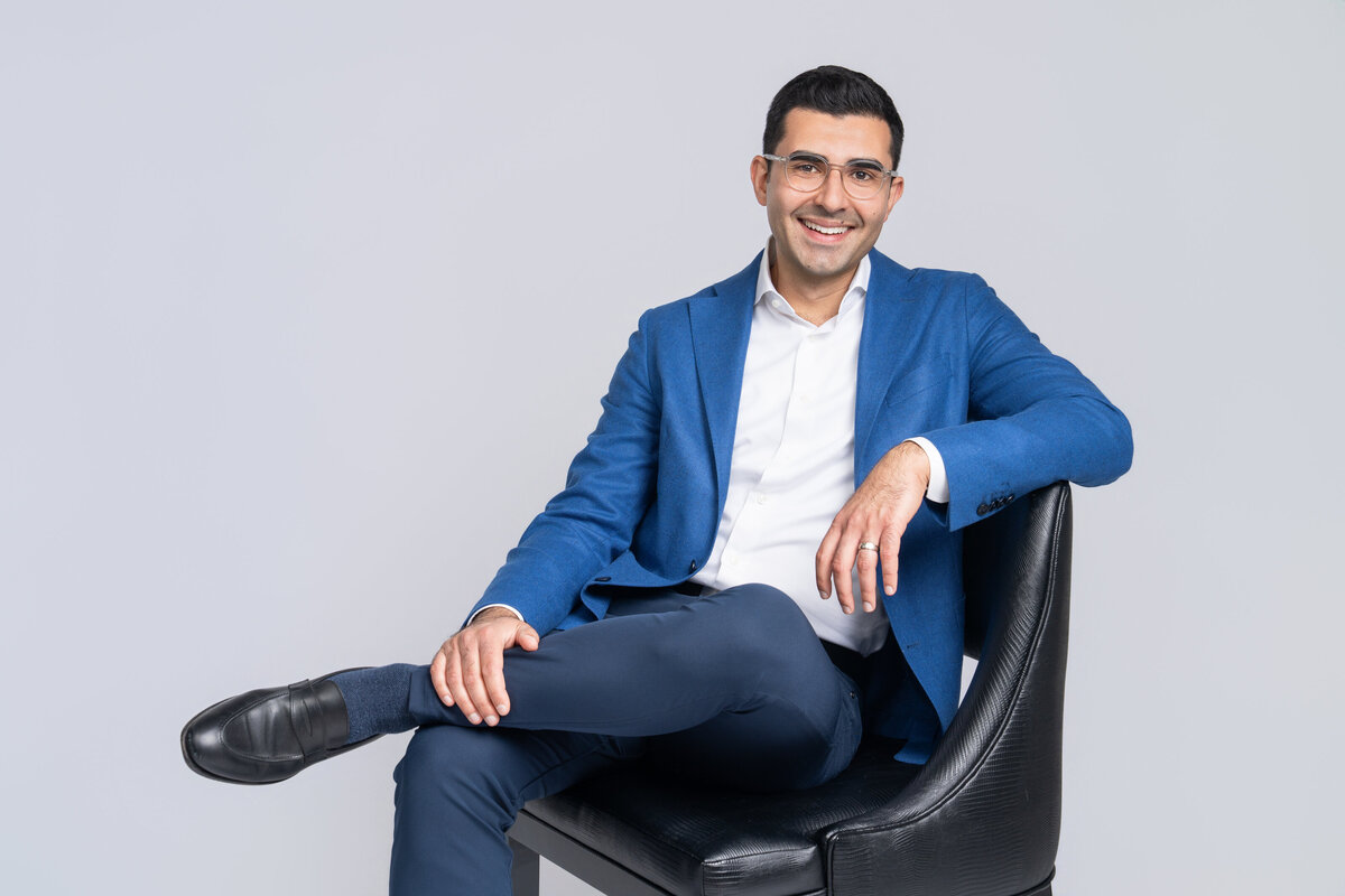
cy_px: 448
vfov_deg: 22.6
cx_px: 672
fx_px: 2241
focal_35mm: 60
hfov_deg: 33.4
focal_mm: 60
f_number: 8
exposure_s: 1/200
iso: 100
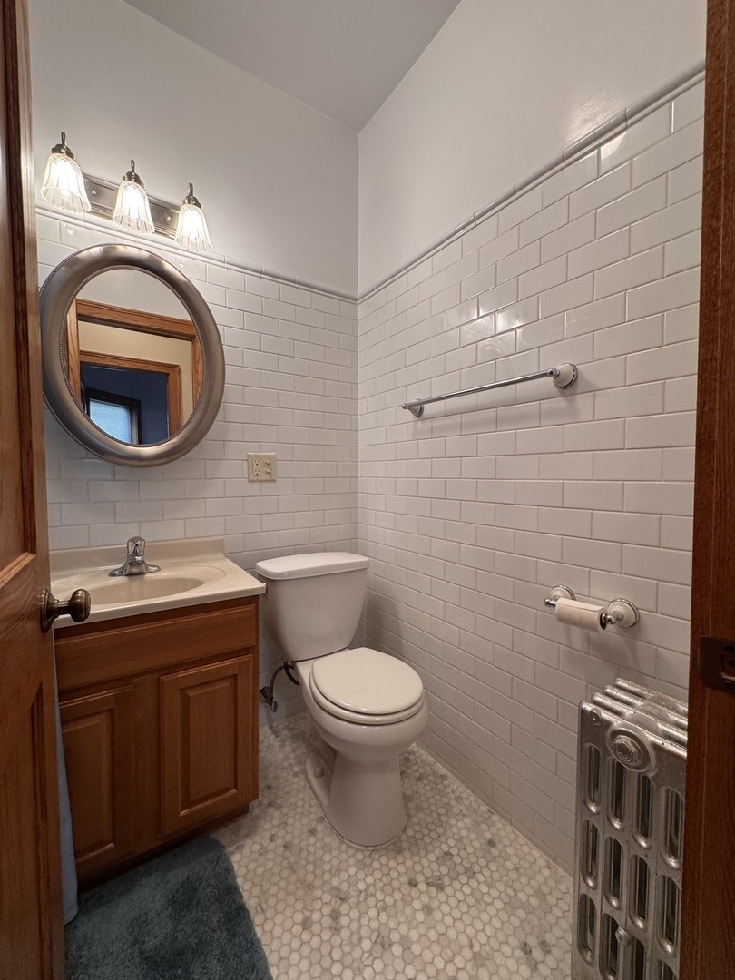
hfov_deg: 85.7
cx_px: 368
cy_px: 490
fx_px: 396
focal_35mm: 14
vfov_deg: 102.1
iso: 200
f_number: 2.2
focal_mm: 2.22
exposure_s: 1/120
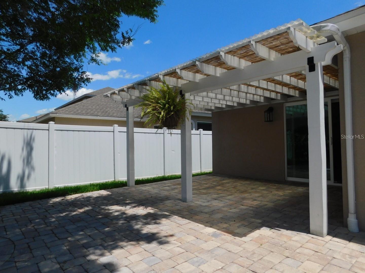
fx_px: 243
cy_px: 136
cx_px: 182
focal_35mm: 23
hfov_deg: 73.9
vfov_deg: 58.9
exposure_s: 1/800
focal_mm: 4
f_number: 6
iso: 125
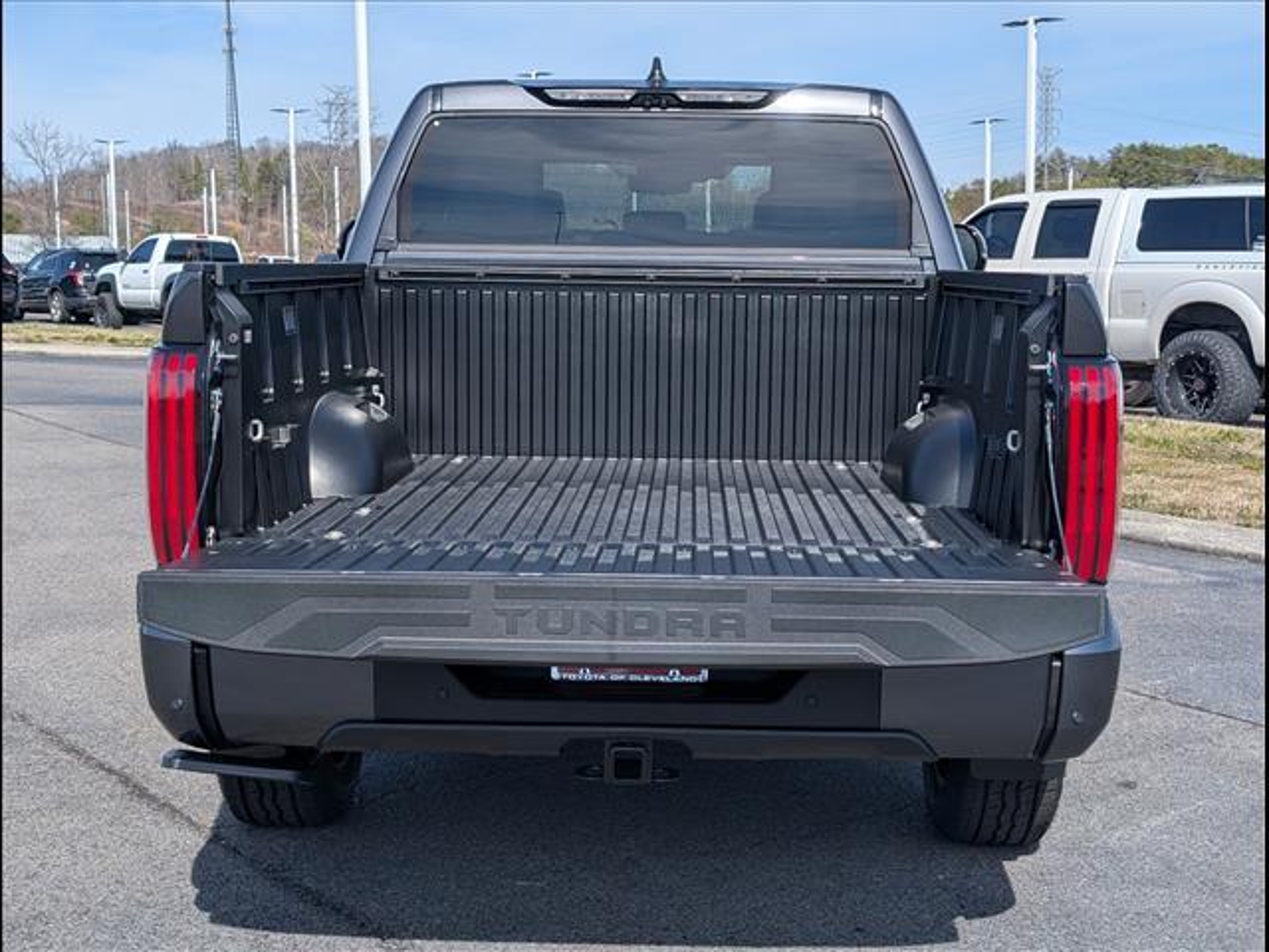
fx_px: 1796
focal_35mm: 49
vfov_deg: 29.7
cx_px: 634
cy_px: 476
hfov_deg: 38.9
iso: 19
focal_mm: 6.9
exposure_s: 1/1111
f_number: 1.68
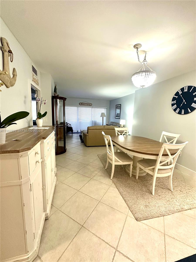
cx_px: 98
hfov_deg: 85.7
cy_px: 131
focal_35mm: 14
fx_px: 106
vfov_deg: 102.1
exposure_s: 1/60
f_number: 2.2
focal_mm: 2.22
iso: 250
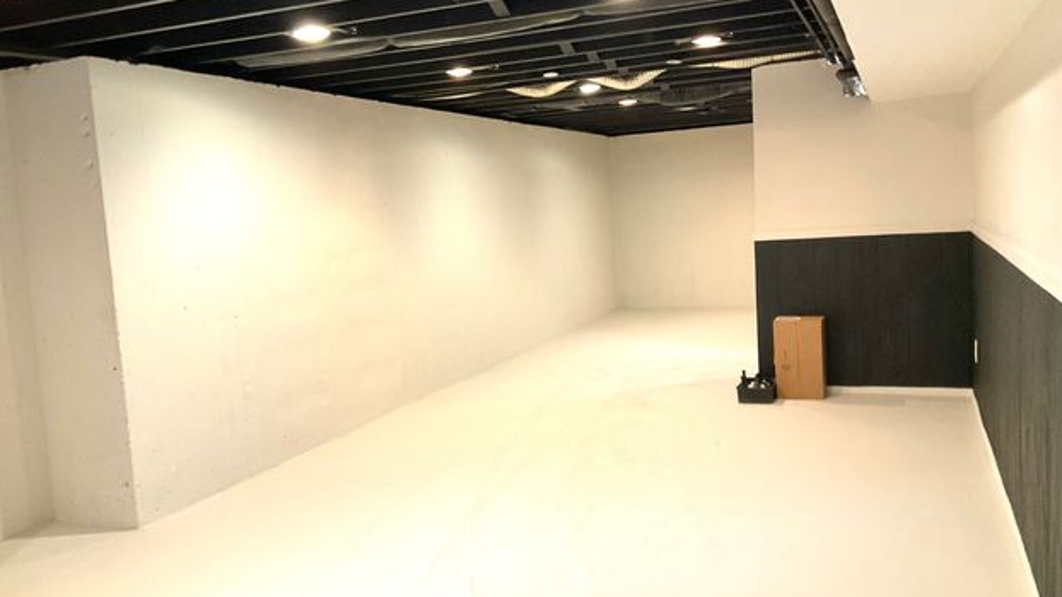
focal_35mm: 33
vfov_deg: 35.6
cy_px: 308
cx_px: 509
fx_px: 929
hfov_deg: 59.5
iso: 160
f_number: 1.8
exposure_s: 1/60
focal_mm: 3
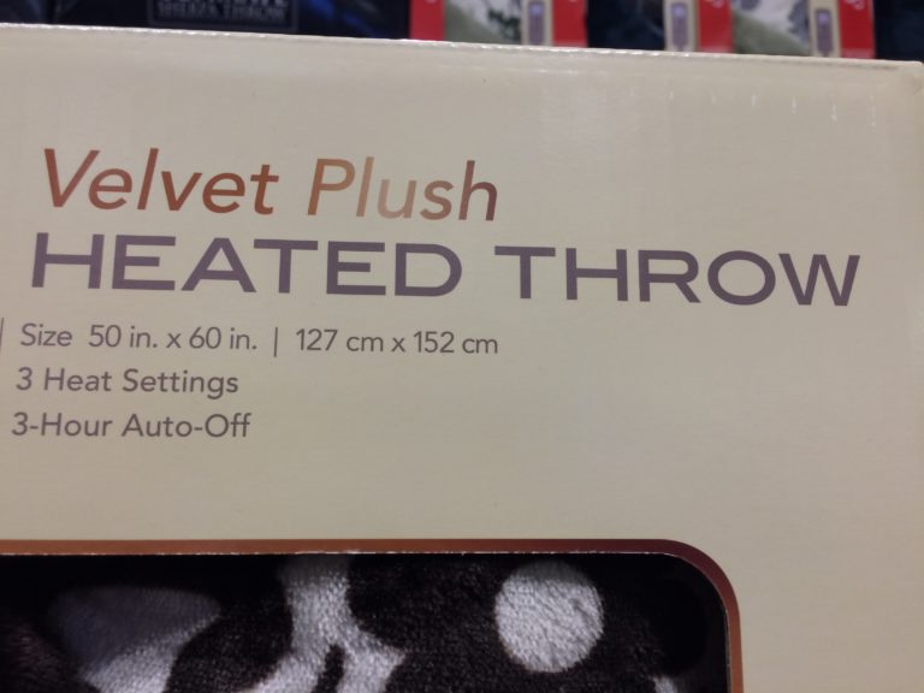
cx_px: 462
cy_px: 346
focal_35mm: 29
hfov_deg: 61.7
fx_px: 774
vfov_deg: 48.2
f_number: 2.2
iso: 80
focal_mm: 4.15
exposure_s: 1/30
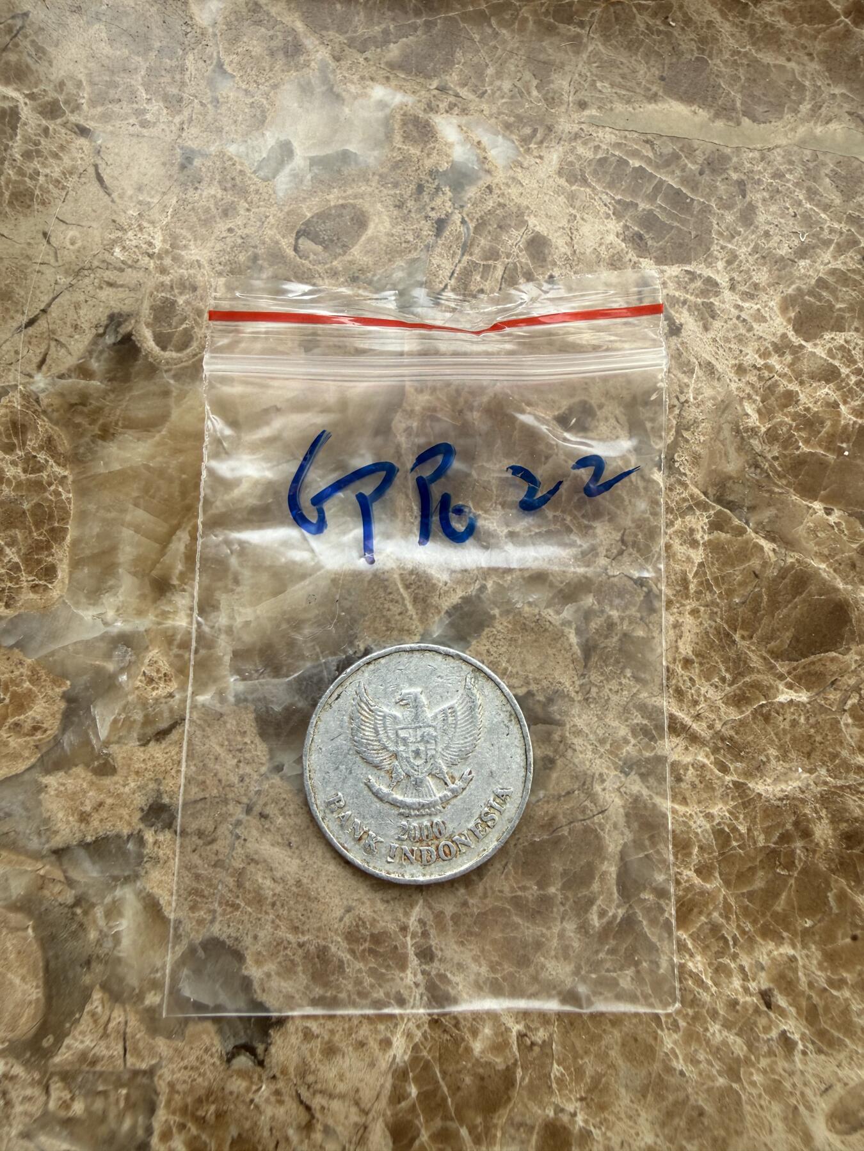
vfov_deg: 71.6
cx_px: 432
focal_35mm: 24
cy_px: 576
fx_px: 799
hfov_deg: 56.8
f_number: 2.2
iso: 40
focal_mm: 2.22
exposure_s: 1/245
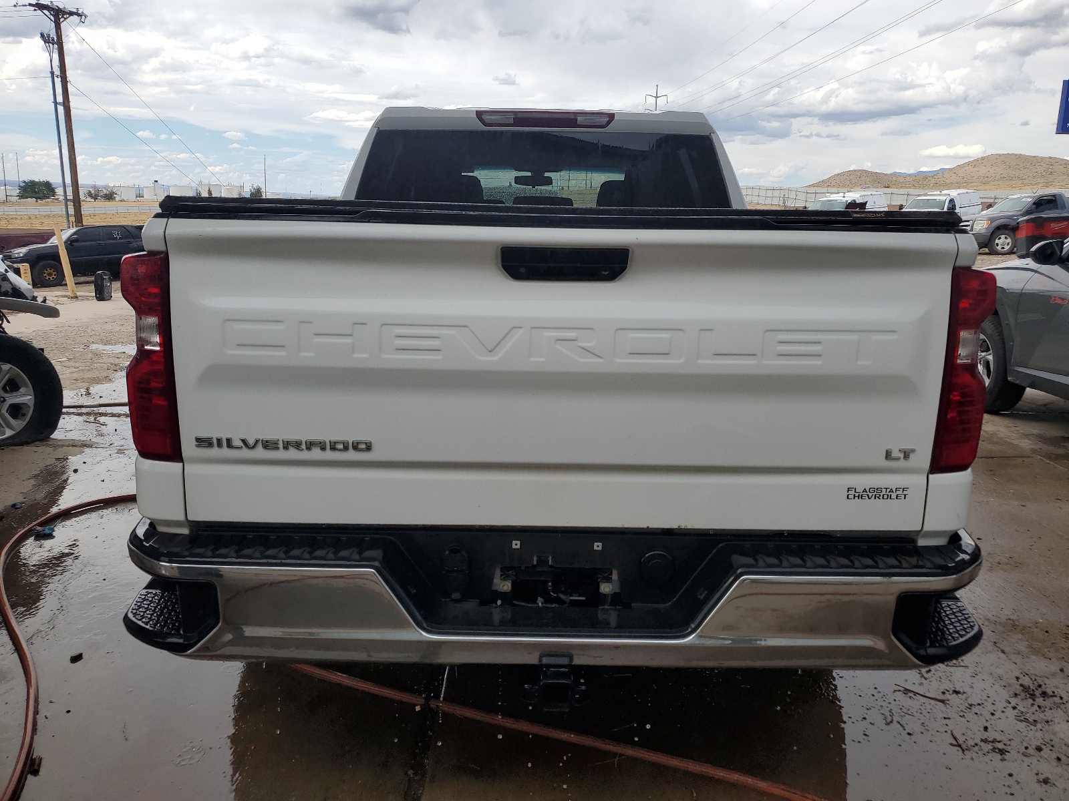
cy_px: 400
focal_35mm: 26
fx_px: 803
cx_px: 534
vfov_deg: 53.1
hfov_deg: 67.3
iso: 50
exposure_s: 1/2500
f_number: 1.5
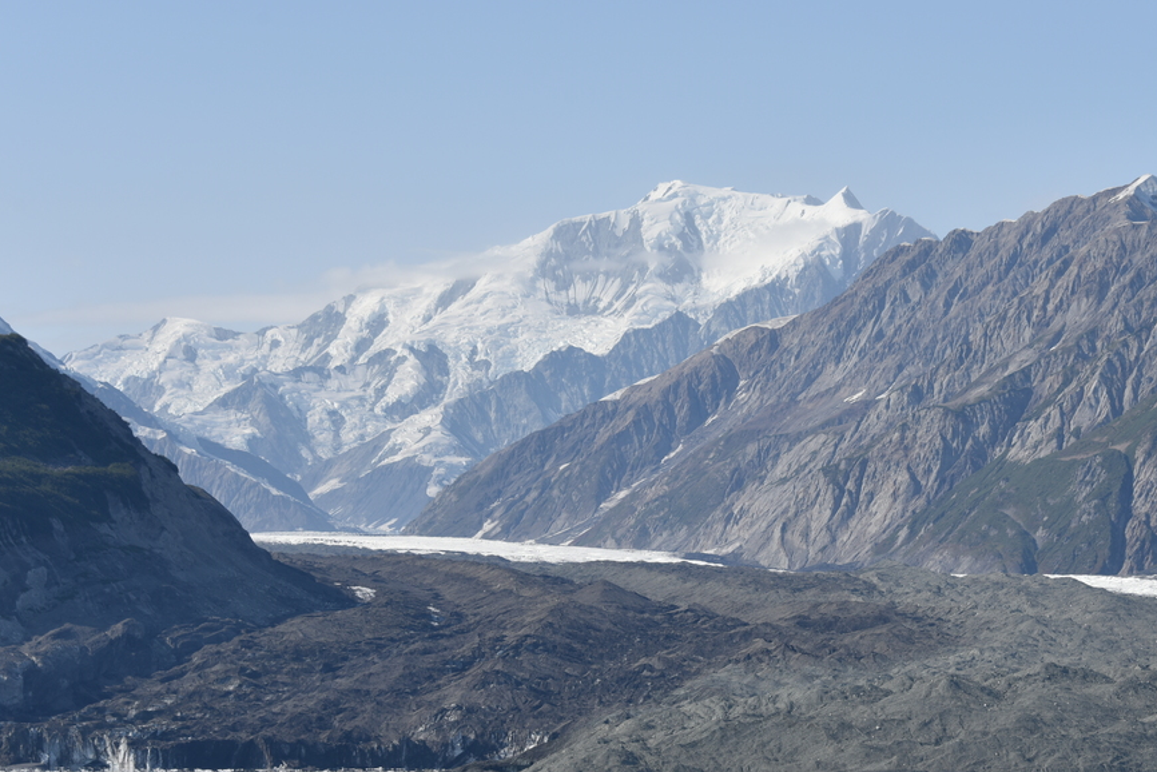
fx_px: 4276
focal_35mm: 133
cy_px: 473
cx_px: 800
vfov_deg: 10.3
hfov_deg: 15.4
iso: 100
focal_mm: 90
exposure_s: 1/320
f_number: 9
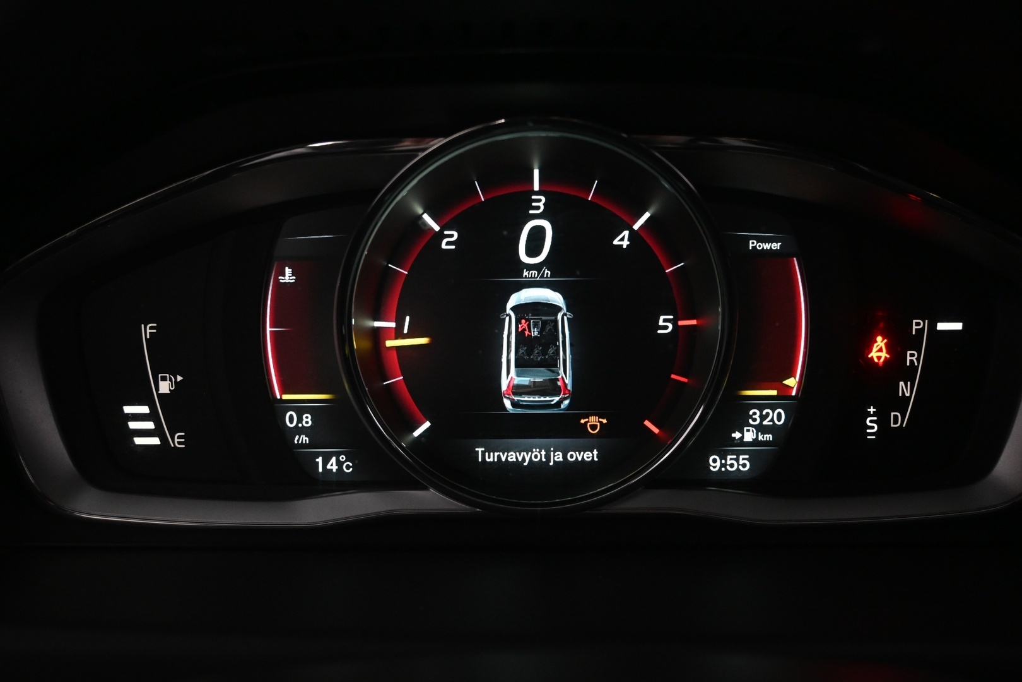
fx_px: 1107
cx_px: 511
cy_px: 341
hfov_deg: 49.6
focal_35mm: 39
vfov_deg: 34.2
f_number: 4.5
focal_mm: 26
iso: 1800
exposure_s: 1/40
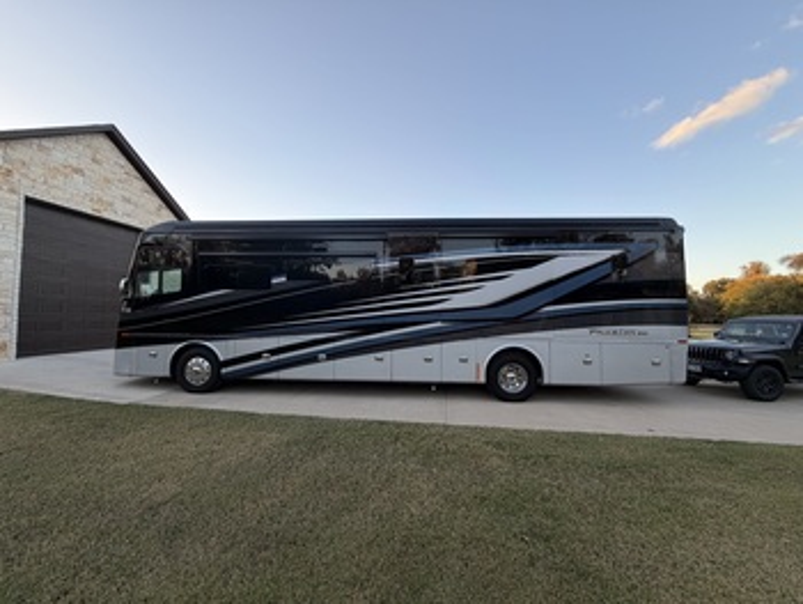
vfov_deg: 85.7
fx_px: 325
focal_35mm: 14
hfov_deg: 102.0
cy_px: 302
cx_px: 402
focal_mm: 2.22
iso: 40
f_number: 2.2
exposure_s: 1/205
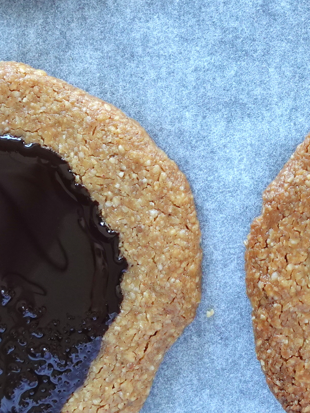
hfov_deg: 12.4
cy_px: 6
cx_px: 452
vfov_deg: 16.9
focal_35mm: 114
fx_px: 1361
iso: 400
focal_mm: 13.4
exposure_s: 1/80
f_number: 3.5
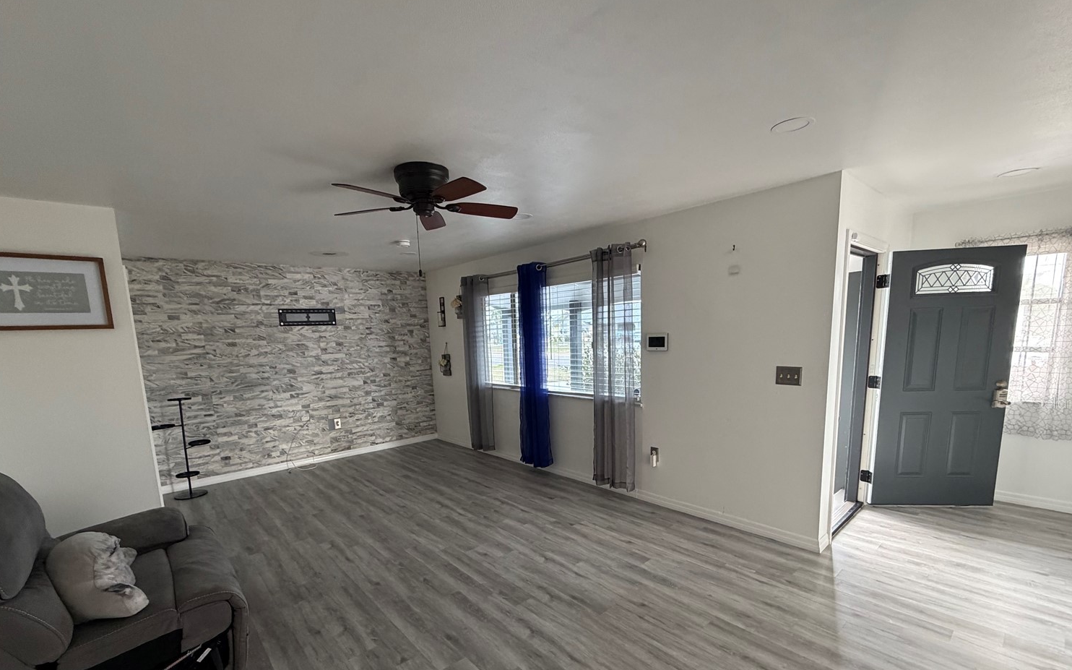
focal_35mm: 16
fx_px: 467
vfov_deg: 70.5
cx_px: 523
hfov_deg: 97.8
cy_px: 403
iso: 320
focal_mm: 2.22
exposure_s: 1/67
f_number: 2.2
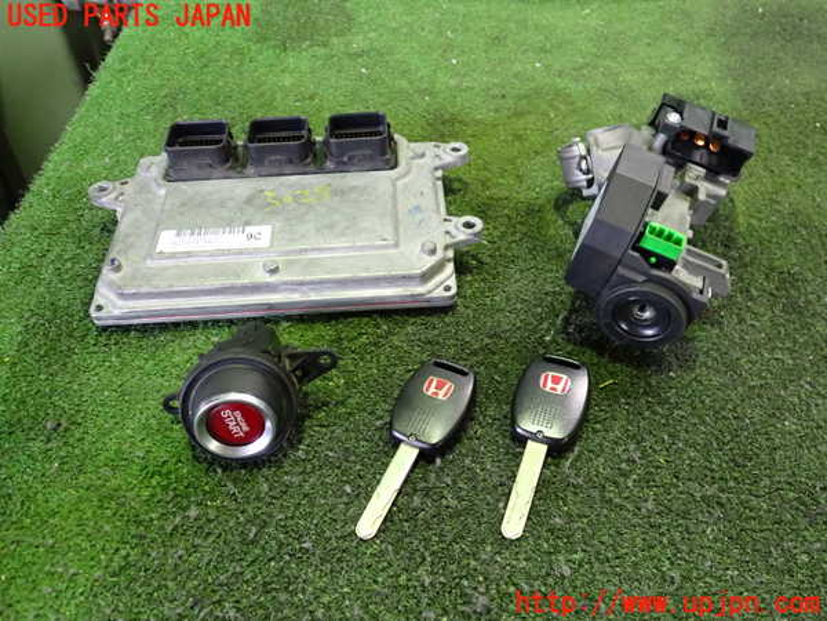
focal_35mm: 30
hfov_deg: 60.0
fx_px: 717
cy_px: 310
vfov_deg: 46.8
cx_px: 414
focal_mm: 5.4
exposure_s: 1/30
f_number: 2.3
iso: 800
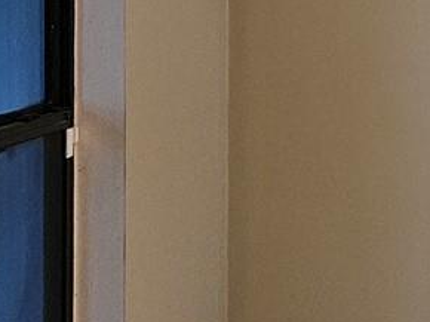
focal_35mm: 127
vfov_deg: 11.5
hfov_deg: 14.0
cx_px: 752
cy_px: -39
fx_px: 1576
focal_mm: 5.4
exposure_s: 1/120
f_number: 1.8
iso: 800
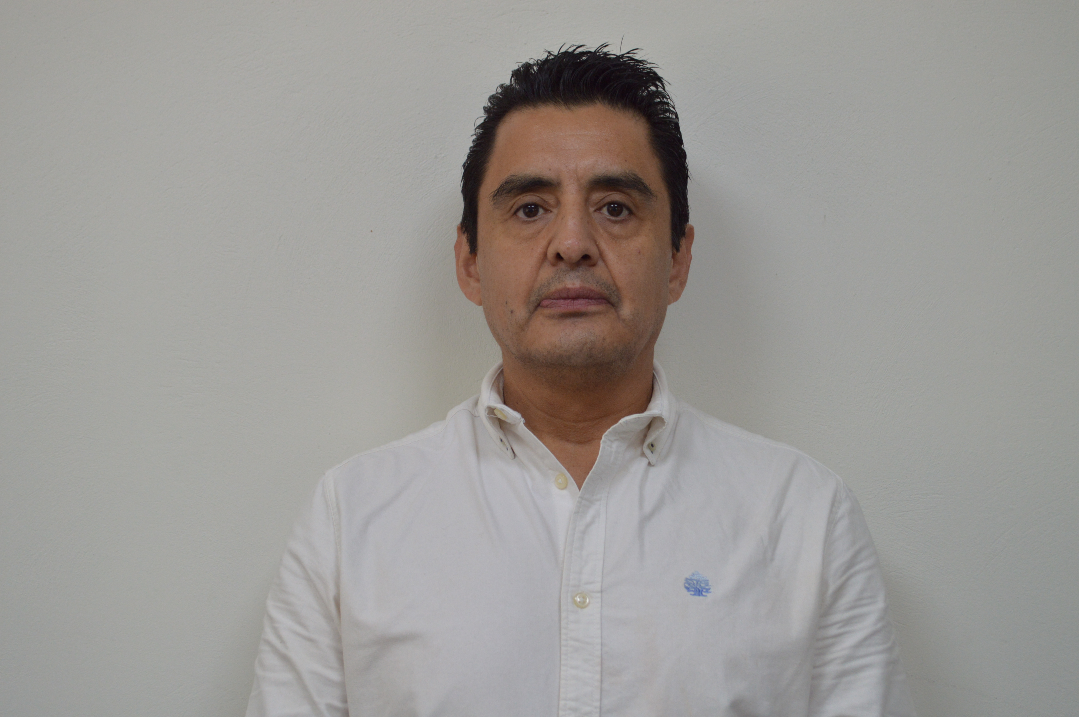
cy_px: 358
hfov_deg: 35.1
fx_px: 1707
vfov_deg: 23.7
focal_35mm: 57
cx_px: 540
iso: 400
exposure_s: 1/60
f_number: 5
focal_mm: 38
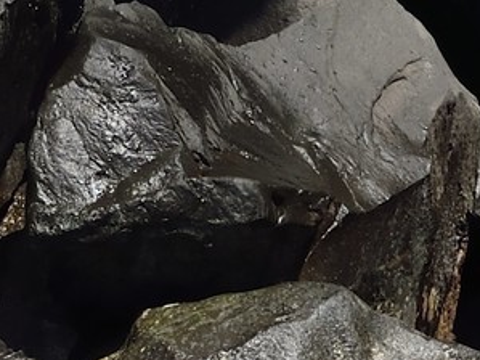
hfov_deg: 2.8
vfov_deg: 2.0
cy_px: -1336
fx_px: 9855
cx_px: -695
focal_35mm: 711
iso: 200
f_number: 11
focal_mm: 92
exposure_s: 1/250
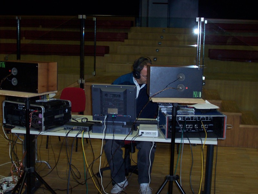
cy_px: 97
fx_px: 425
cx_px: 129
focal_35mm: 57
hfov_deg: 33.8
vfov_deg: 25.7
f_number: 3.4
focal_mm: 8.6
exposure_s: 1/60
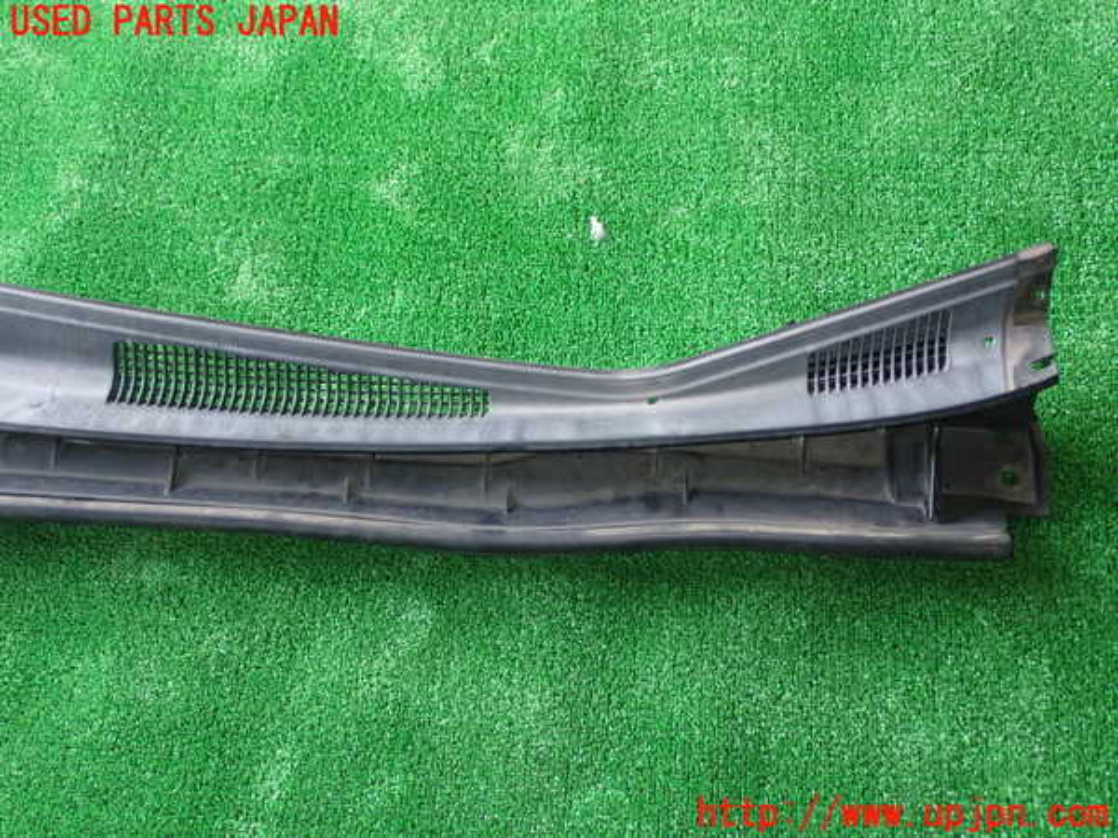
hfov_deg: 42.9
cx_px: 559
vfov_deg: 32.9
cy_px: 419
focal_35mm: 44
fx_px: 1421
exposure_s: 1/40
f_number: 2.9
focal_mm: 7.84
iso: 500
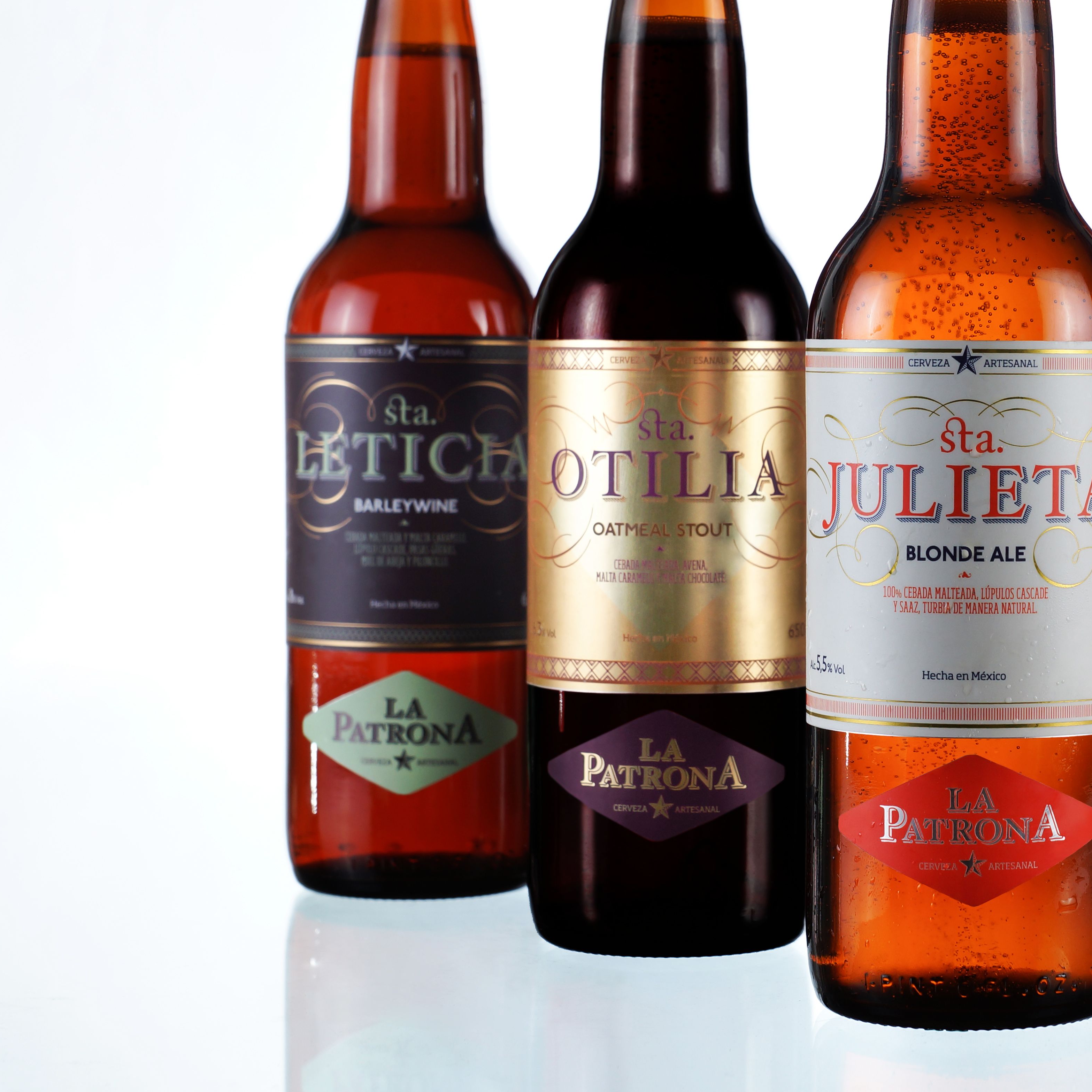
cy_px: 396
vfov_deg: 15.8
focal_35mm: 110
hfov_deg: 15.7
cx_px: 958
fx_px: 3919
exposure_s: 1/200
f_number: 6.3
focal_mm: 45
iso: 50
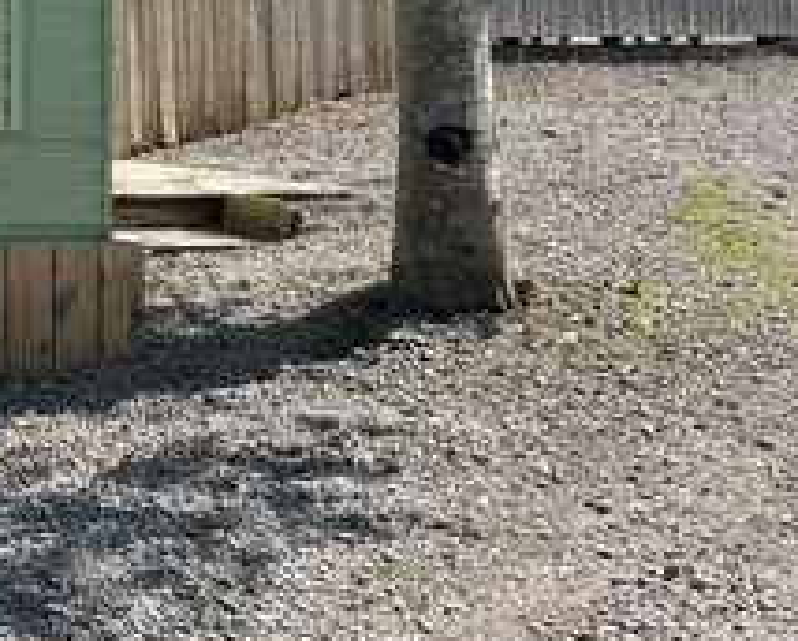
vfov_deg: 20.2
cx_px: -242
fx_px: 1680
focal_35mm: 71
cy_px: -134
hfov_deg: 23.6
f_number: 1.6
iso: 50
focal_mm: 5.1
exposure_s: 1/1672
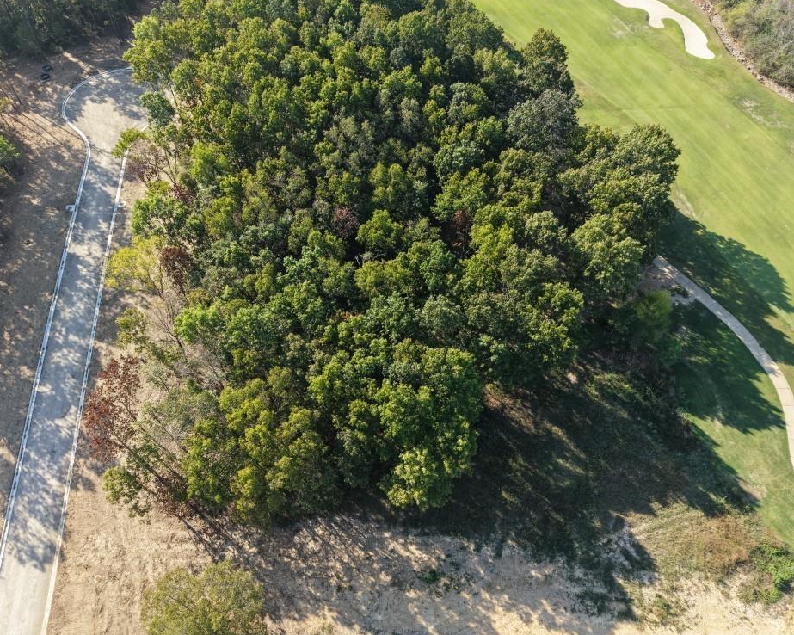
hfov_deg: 66.0
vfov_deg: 54.9
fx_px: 611
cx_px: 414
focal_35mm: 26
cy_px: 324
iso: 210
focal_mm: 8.67
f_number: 1.8
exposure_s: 1/1250
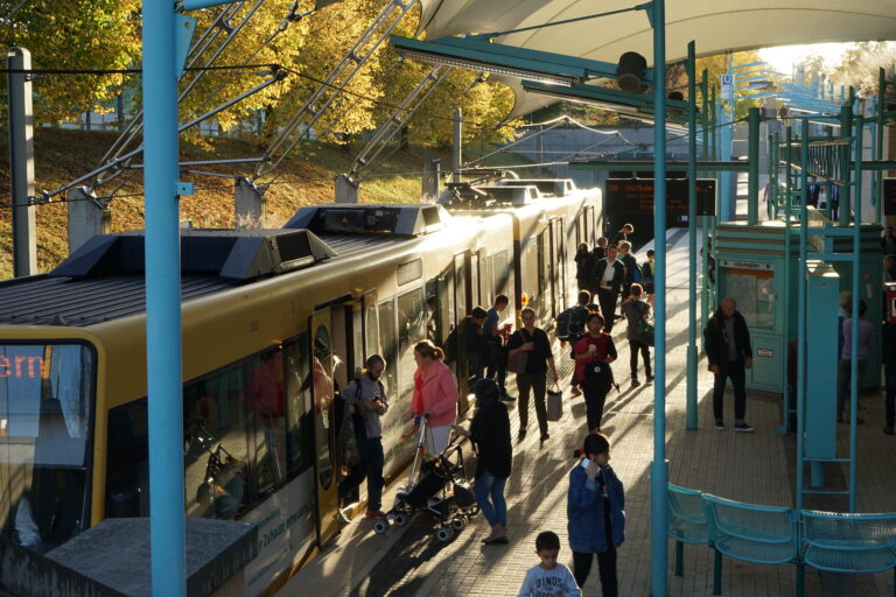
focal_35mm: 63
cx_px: 448
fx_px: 1568
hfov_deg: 31.9
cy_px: 298
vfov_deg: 21.6
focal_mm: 63
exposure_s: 1/60
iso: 500
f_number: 16
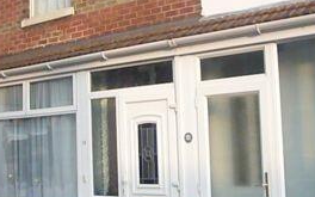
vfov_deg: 23.6
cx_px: 132
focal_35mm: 55
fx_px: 472
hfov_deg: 36.8
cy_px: 94
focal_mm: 4.6
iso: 800
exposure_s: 1/800
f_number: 5.6
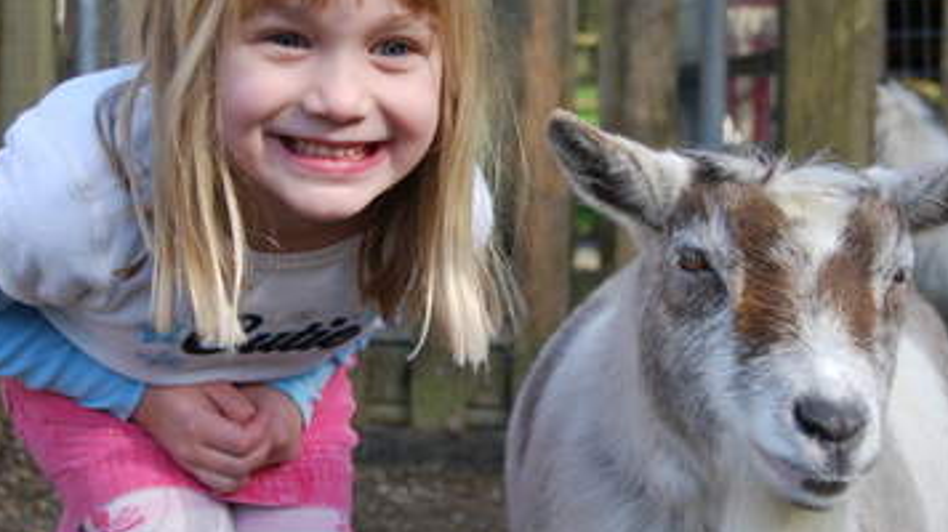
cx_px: 477
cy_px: 225
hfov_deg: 25.3
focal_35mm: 84
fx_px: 2111
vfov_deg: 14.4
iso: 110
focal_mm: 38
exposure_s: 1/125
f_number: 5.6
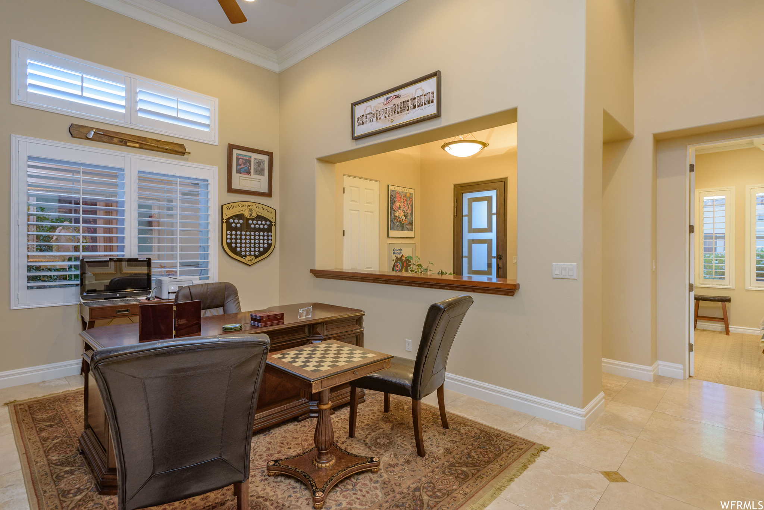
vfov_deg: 70.5
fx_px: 361
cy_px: 255
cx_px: 382
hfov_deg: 93.3
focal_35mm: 17
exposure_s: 1/4
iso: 400
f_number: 8
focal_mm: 17
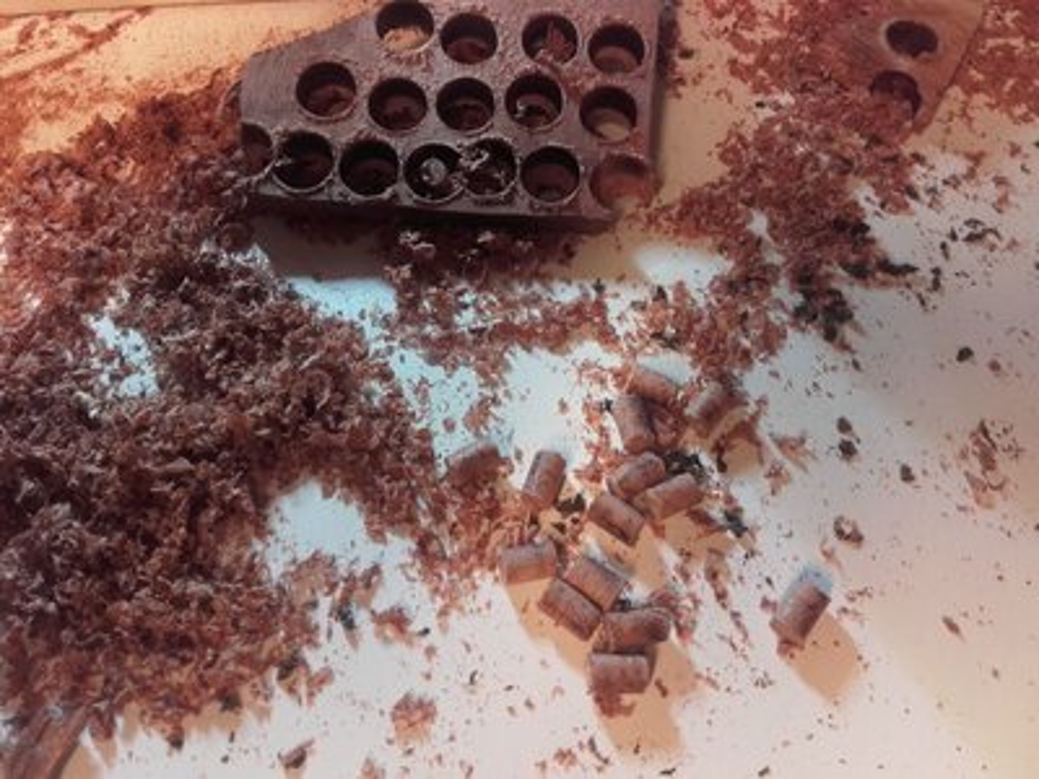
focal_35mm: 31
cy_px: 390
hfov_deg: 58.4
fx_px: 930
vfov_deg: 45.4
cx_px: 520
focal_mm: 3.31
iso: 80
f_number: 2.2
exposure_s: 1/33
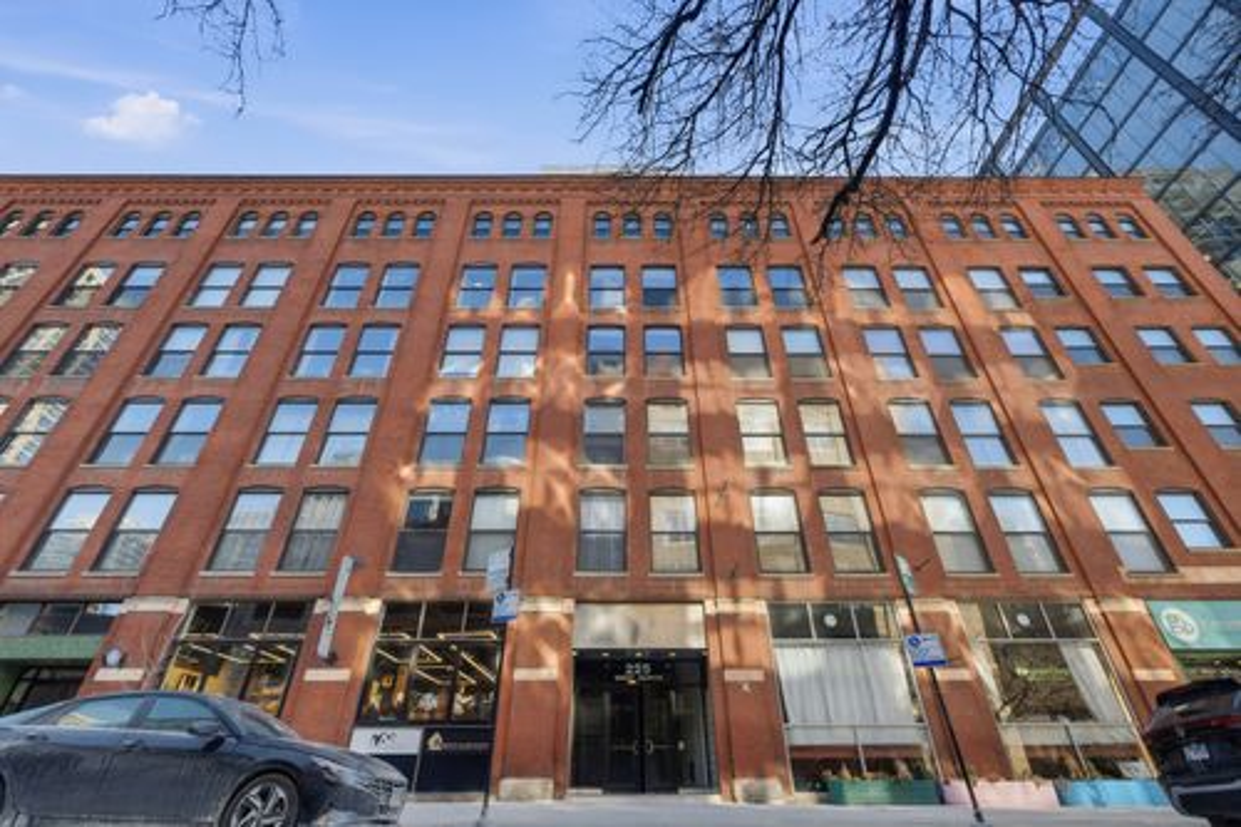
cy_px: 414
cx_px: 620
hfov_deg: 100.4
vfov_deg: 77.3
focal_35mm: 15
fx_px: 517
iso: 1250
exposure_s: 1/6000
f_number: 5.6
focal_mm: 10
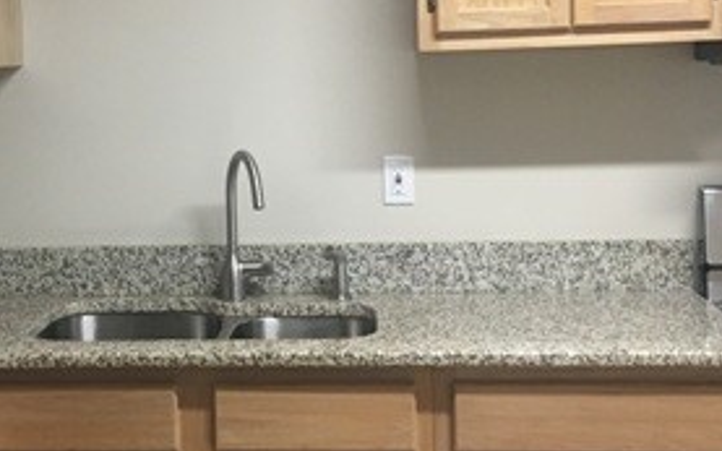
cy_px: 188
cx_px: 164
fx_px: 1397
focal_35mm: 71
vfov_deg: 18.3
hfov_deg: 28.5
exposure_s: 1/30
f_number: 2.2
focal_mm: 4.15
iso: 100
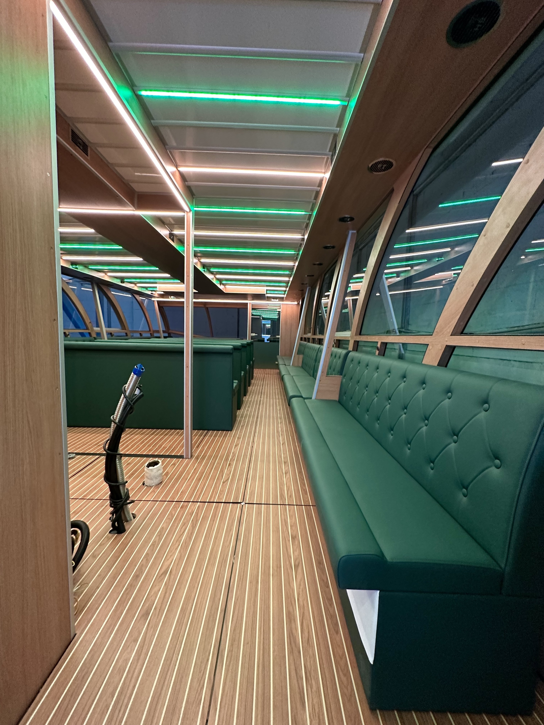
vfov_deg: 102.1
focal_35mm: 14
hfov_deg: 85.7
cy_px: 362
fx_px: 293
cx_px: 272
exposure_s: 1/51
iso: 320
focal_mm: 2.22
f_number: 2.2
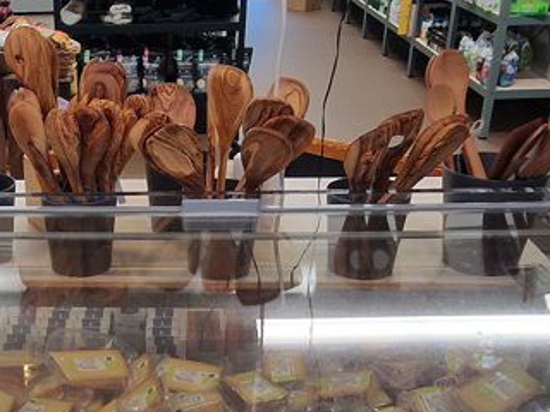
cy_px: 314
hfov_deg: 34.9
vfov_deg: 27.6
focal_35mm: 52
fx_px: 826
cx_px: 64
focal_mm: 2.2
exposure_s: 1/50
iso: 160
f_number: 2.2
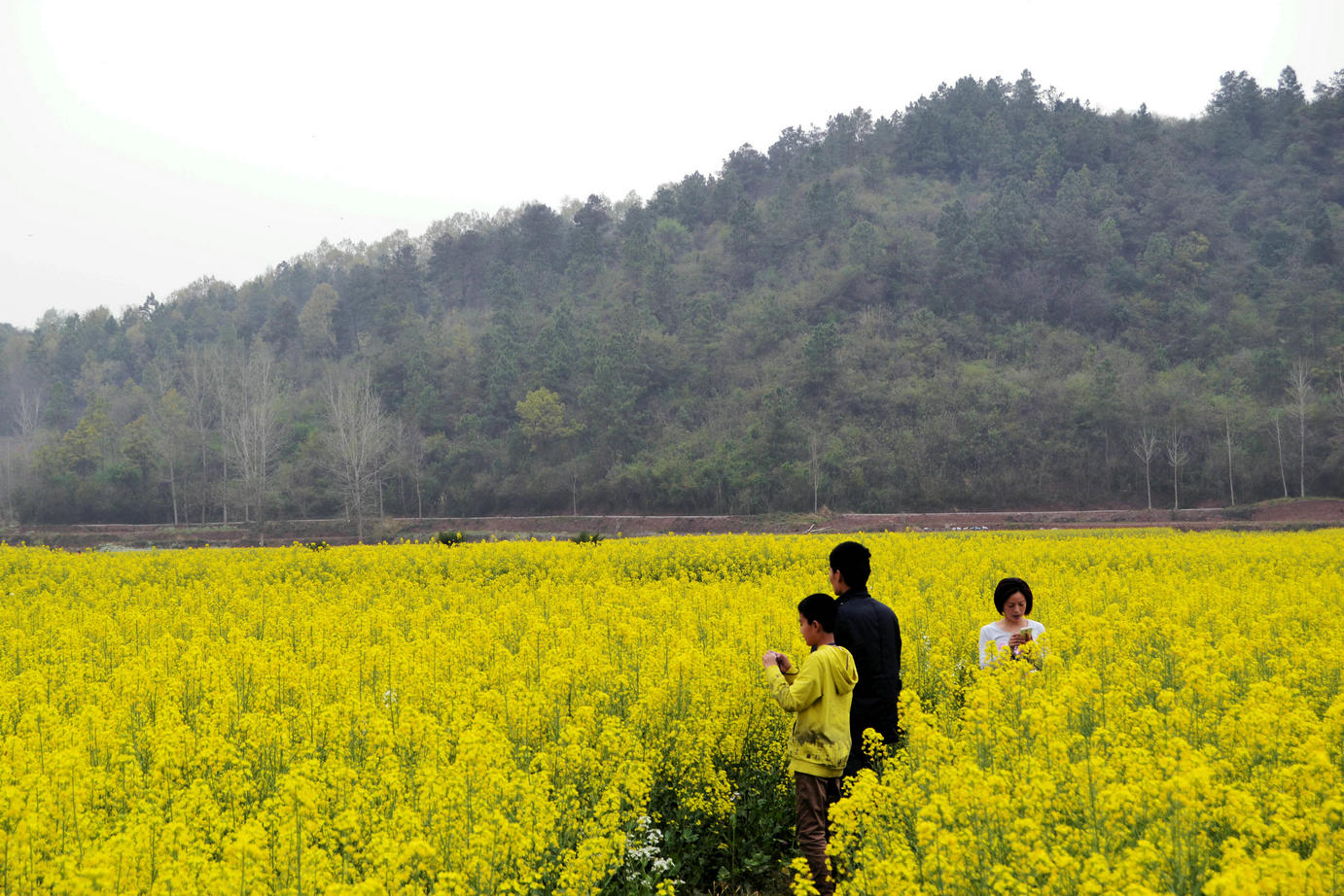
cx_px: 672
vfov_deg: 16.6
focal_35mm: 82
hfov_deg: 24.6
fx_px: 3080
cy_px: 448
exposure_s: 1/200
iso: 400
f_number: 10
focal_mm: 55
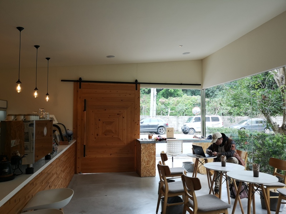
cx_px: 143
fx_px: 223
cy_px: 107
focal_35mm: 27
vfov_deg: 51.4
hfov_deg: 65.3
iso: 80
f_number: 1.8
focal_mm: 3.95
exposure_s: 1/180
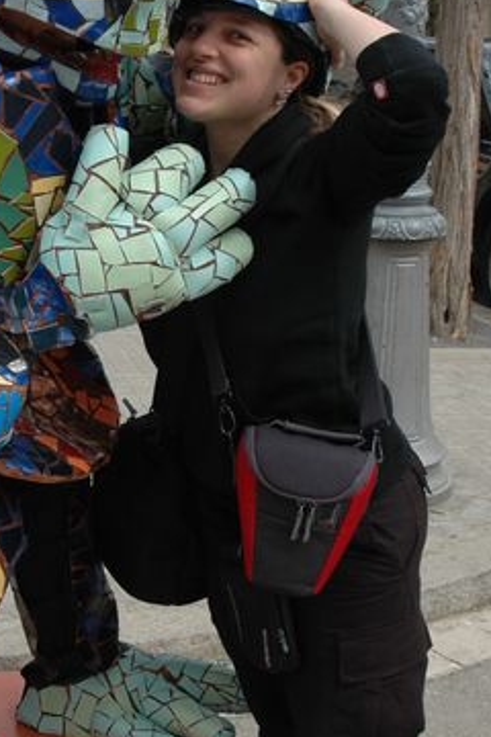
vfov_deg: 31.3
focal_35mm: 64
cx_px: 114
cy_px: 299
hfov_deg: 21.0
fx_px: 1309
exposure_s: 1/250
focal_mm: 24
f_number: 8
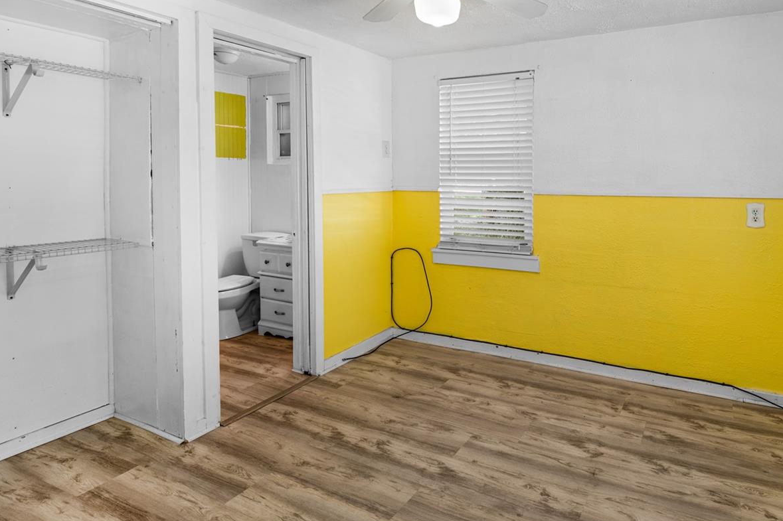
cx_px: 507
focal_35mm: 19
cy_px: 233
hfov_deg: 84.6
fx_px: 413
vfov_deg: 64.3
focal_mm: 14
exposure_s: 1/25
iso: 200
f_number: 4
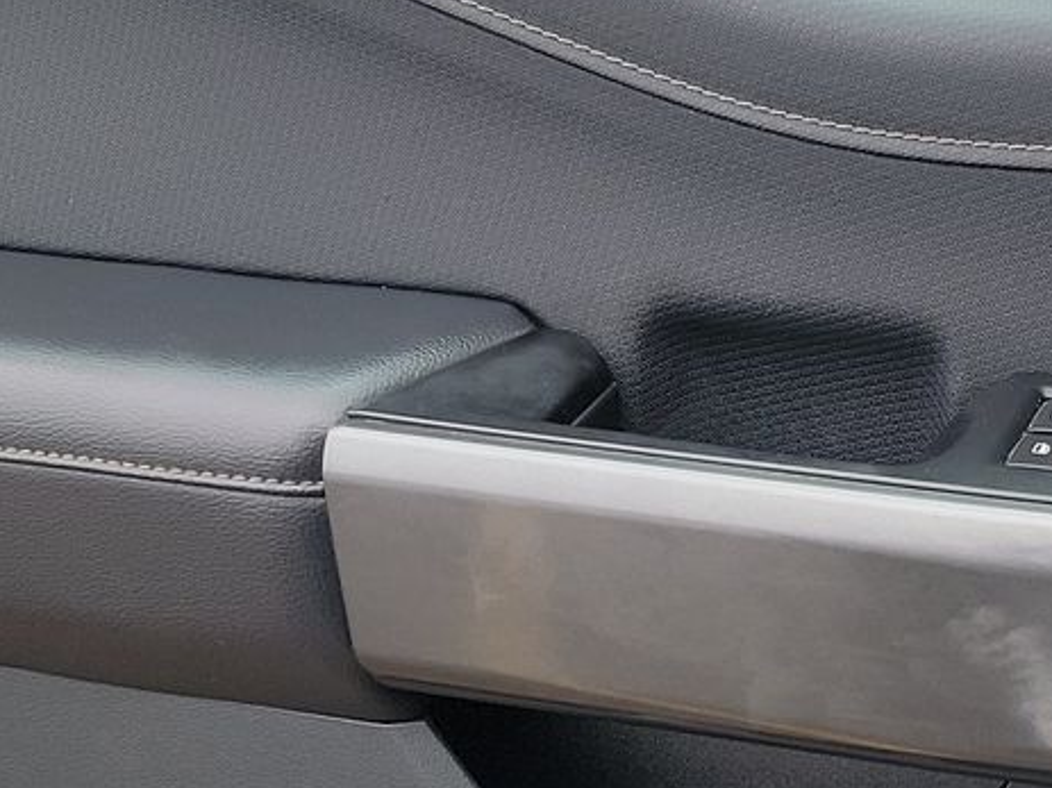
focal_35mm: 83
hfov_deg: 22.9
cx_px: 977
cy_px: 609
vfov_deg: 17.6
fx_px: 2522
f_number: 1.8
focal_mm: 6.7
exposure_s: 1/119
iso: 68
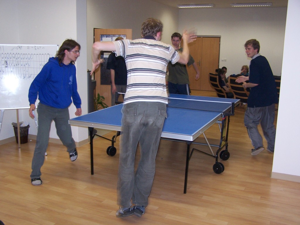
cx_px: 150
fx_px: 329
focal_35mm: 38
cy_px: 112
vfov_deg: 37.7
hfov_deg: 49.0
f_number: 2.8
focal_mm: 6.3
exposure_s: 1/60
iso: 140
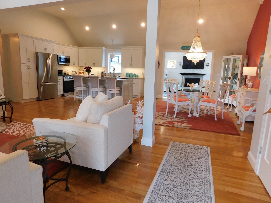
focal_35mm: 23
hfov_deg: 73.9
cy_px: 102
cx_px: 136
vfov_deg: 58.9
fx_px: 180
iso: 180
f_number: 3
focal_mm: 4
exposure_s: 1/30
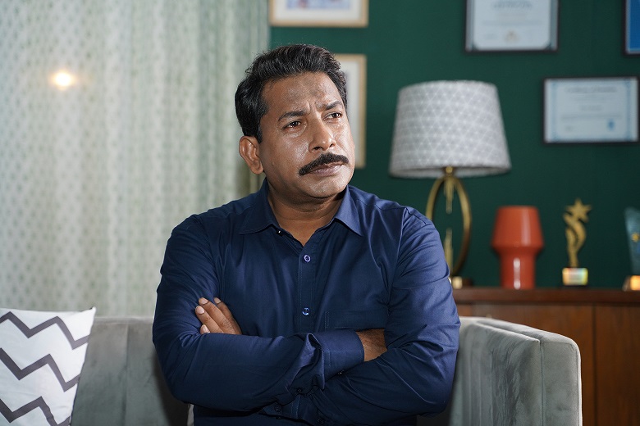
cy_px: 213
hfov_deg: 30.5
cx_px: 320
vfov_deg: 20.6
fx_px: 1173
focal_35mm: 66
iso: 1600
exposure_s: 1/100
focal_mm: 66
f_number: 3.5
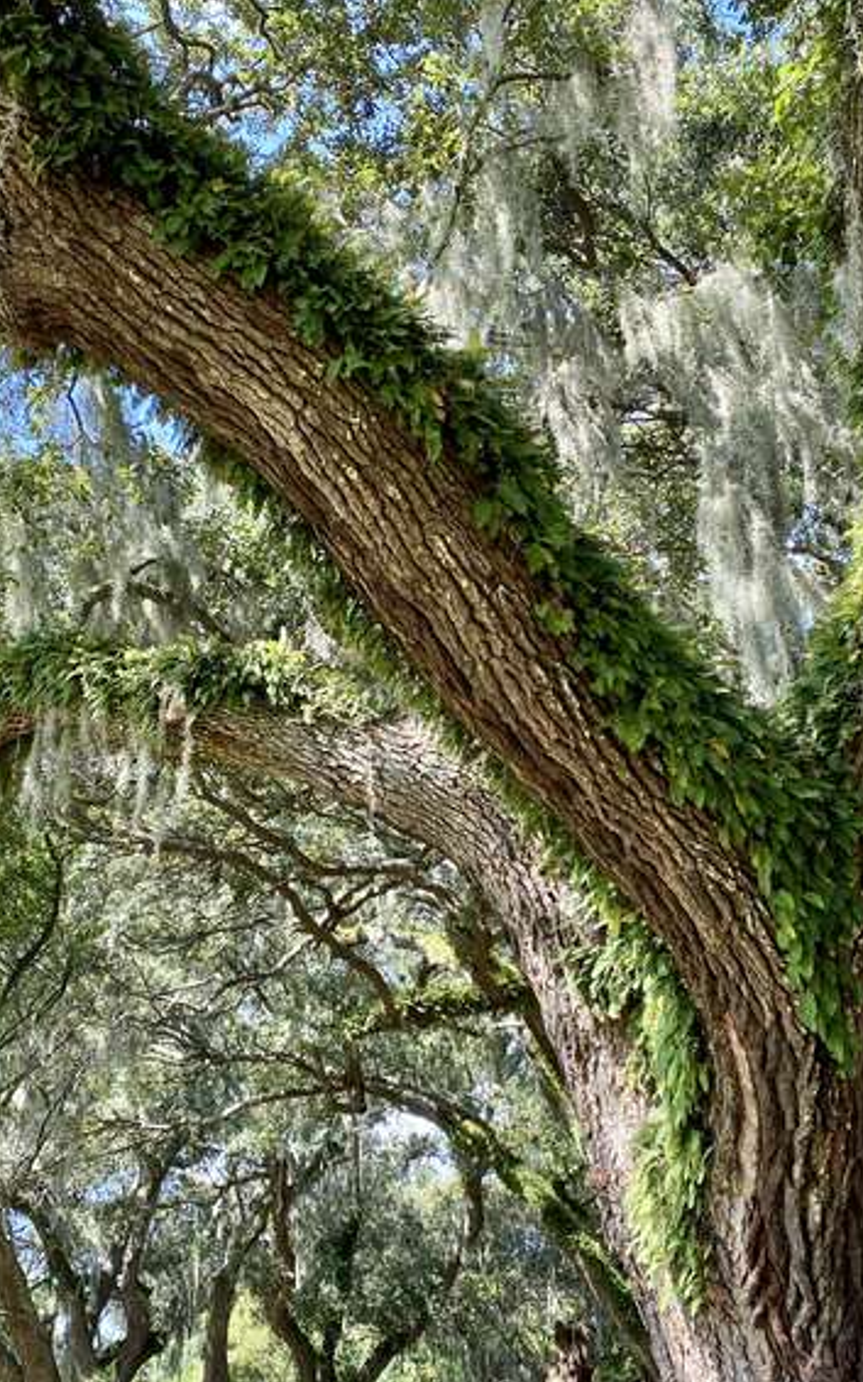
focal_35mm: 39
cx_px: 423
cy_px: 729
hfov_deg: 32.8
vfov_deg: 50.4
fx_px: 1468
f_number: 1.8
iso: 32
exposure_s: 1/195
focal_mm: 4.25
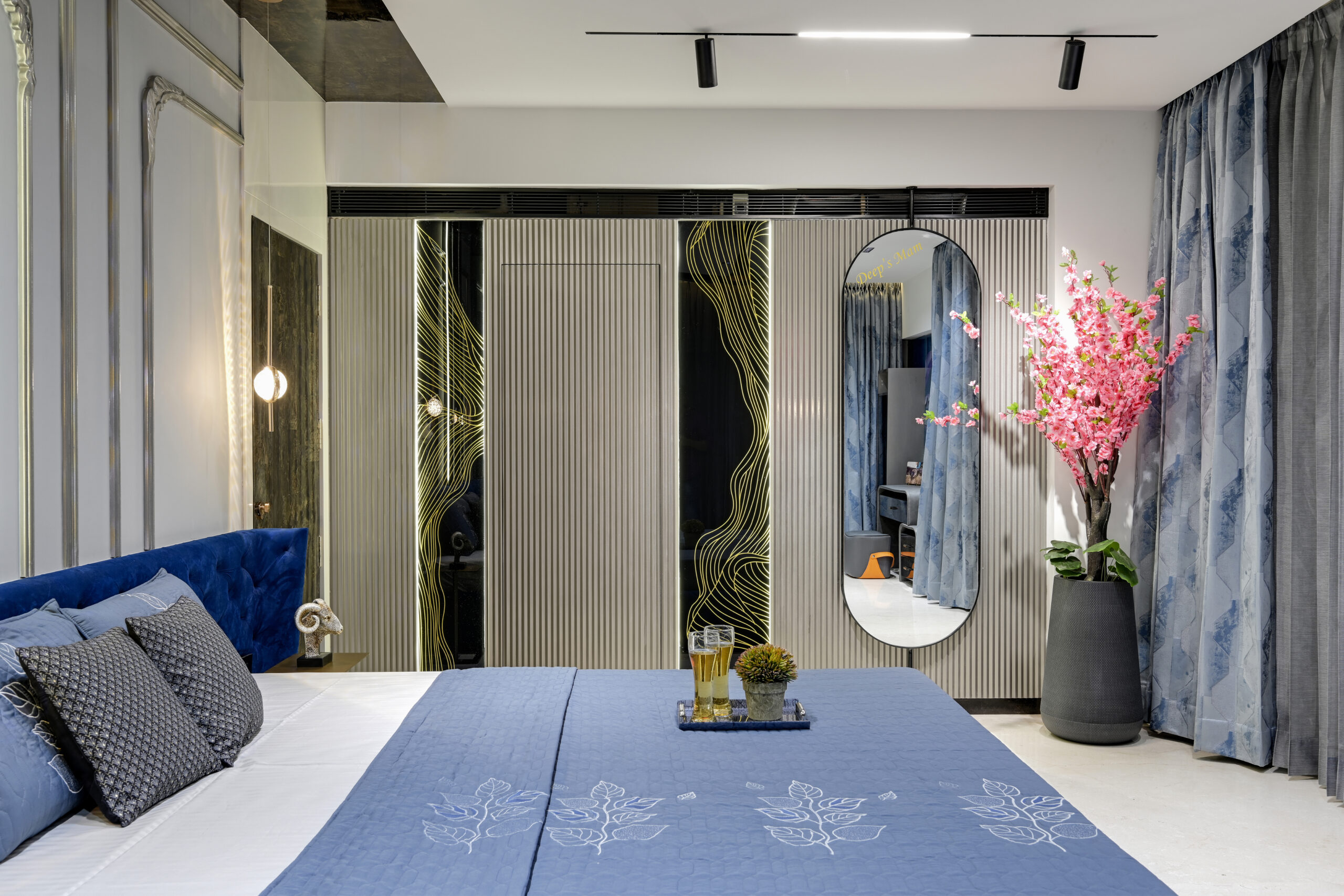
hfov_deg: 61.9
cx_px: 672
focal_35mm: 30
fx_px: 1120
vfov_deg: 43.6
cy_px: 448
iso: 200
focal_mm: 30
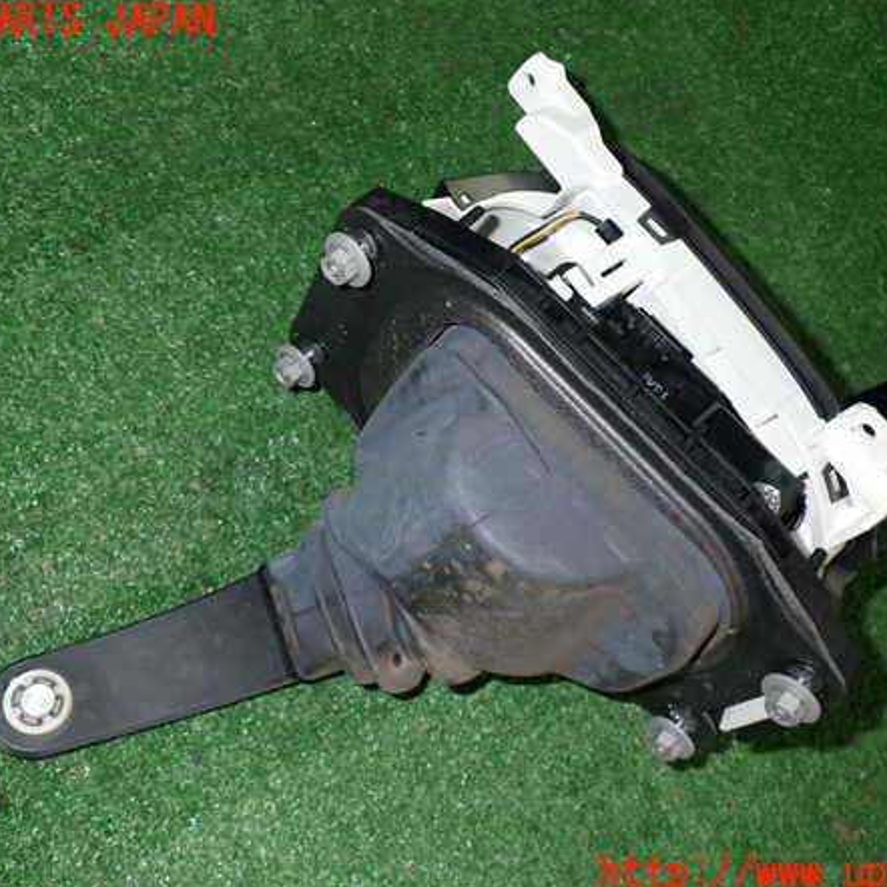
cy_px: 448
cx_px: 452
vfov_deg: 46.0
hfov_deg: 46.0
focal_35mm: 36
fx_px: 1044
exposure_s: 1/30
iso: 320
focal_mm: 5.4
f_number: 6.3
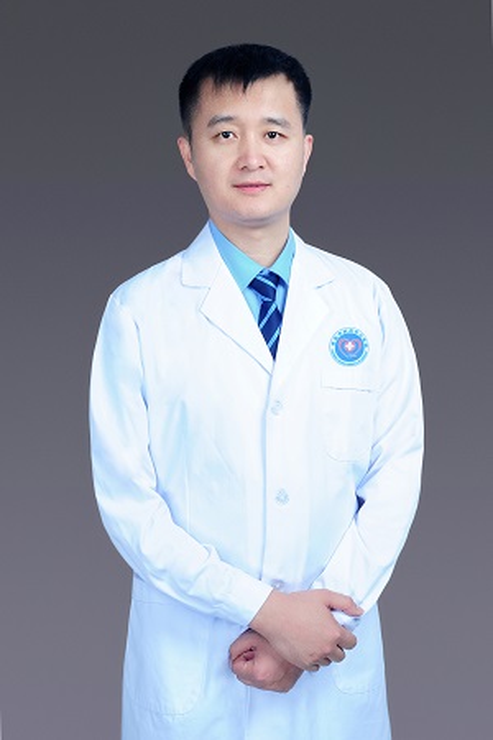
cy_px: 370
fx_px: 1027
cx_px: 246
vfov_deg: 39.6
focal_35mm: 50
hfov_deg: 27.0
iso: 200
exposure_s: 1/125
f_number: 9
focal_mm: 50
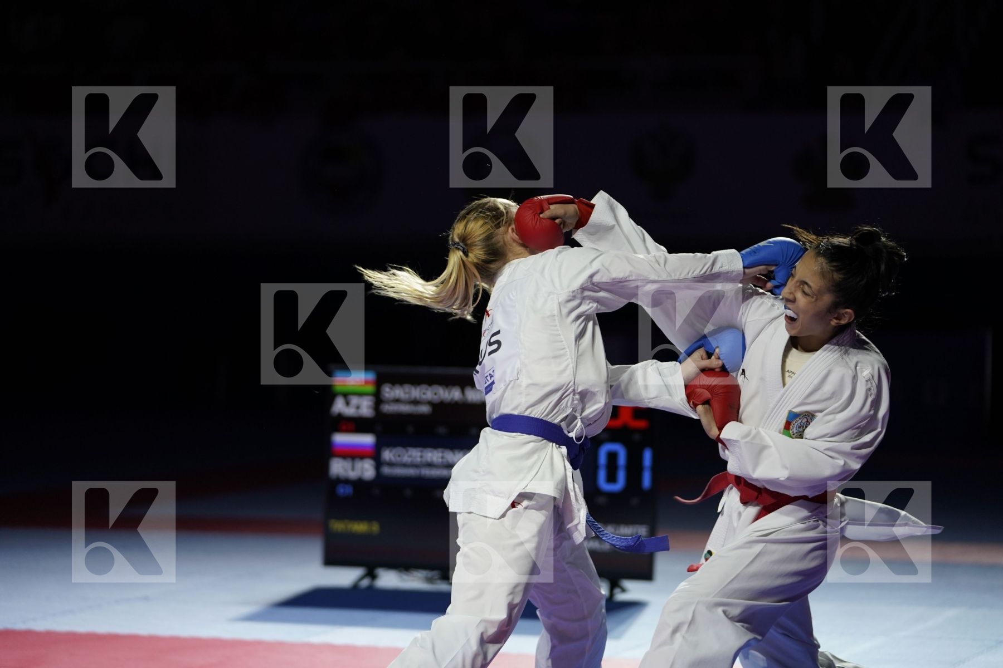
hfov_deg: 16.3
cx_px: 502
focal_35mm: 126
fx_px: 3510
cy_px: 334
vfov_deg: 10.9
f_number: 2.8
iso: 1000
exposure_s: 1/1000
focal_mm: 126
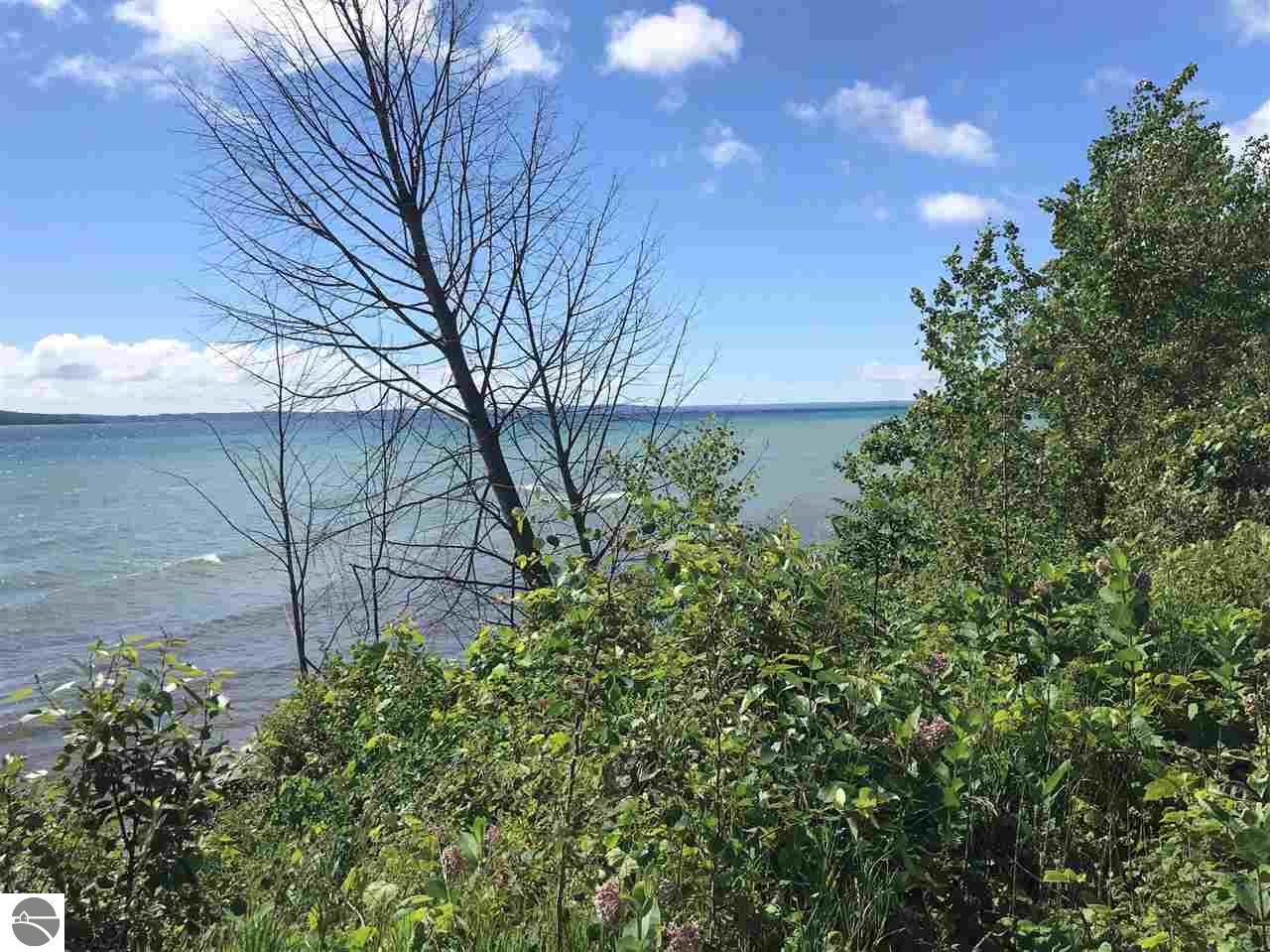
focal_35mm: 28
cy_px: 476
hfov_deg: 63.5
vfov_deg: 49.7
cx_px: 635
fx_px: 1027
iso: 20
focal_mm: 3.99
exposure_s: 1/3690
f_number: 1.8
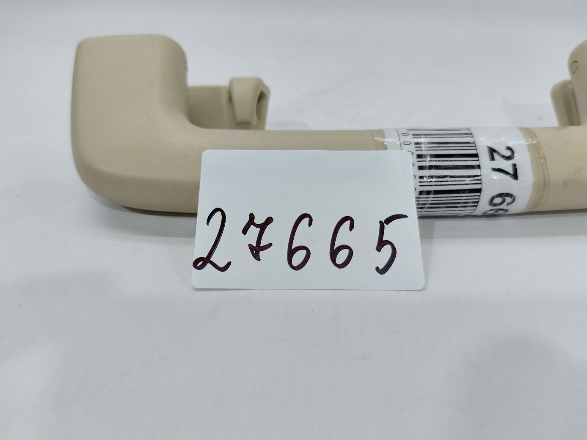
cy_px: 220
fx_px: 407
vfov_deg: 56.8
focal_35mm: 24
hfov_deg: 71.6
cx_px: 294
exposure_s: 1/50
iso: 50
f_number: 1.8
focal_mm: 5.23
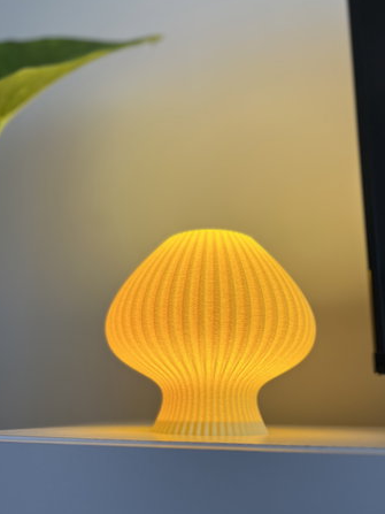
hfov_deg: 45.4
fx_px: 460
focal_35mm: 31
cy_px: 291
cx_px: 201
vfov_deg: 58.2
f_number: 1.5
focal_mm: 5.7
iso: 40
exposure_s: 1/227
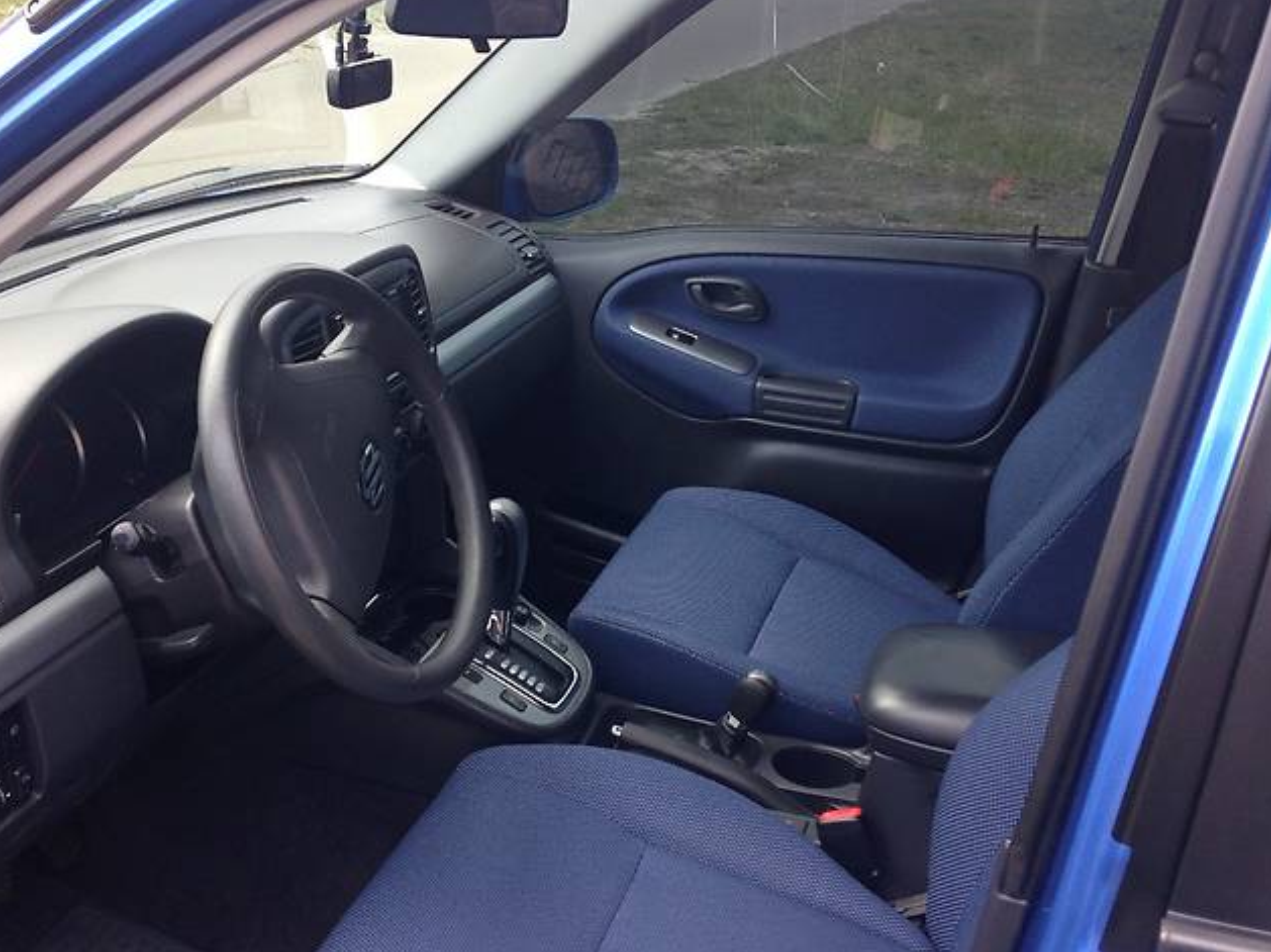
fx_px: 1541
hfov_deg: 44.6
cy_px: 461
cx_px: 505
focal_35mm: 42
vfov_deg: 34.3
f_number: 2.4
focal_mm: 4.1
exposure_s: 1/120
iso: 50
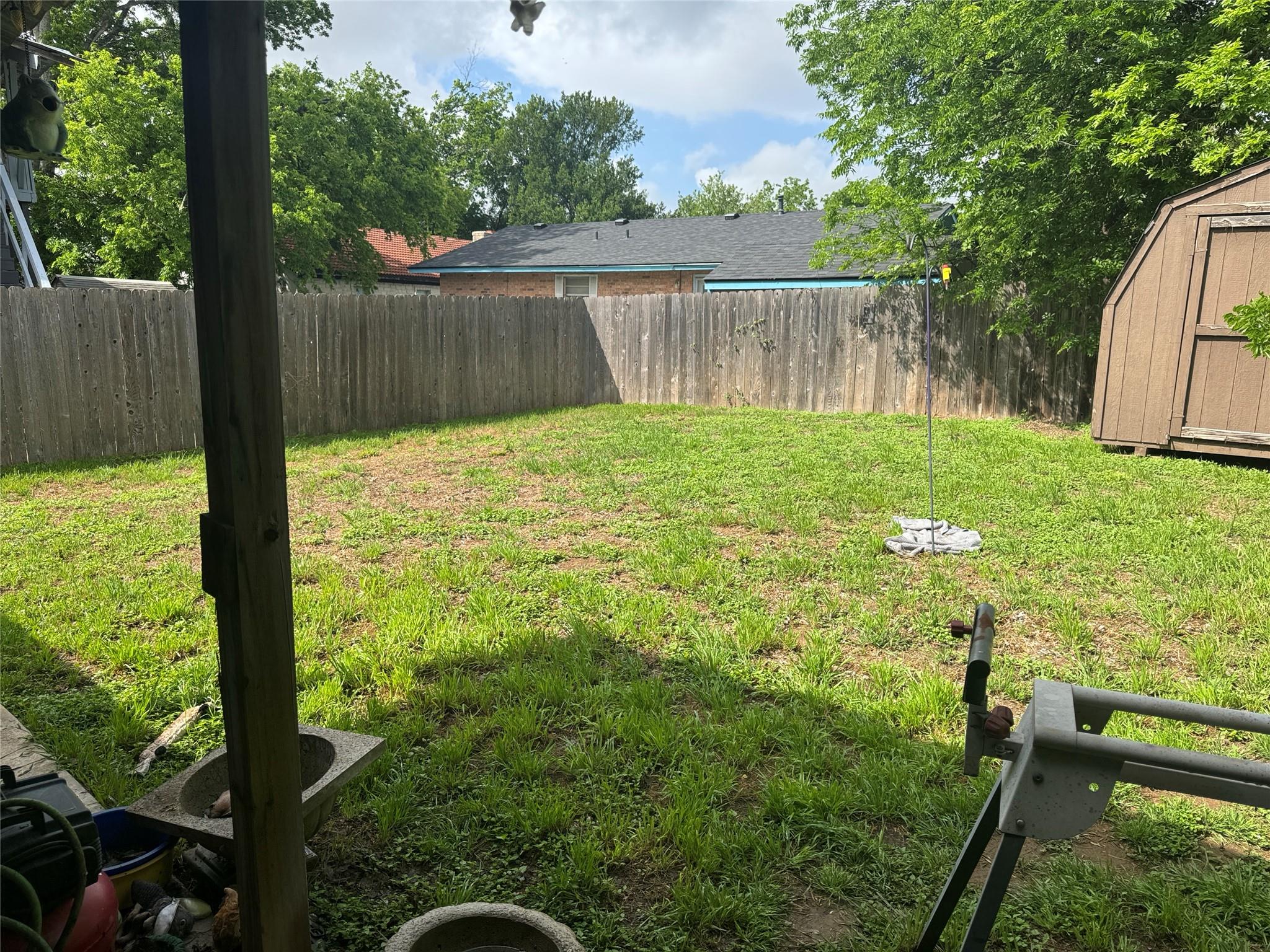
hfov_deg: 71.6
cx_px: 635
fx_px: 881
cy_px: 476
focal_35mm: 24
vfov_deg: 56.8
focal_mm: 6.76
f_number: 1.78
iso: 80
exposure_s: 1/2506
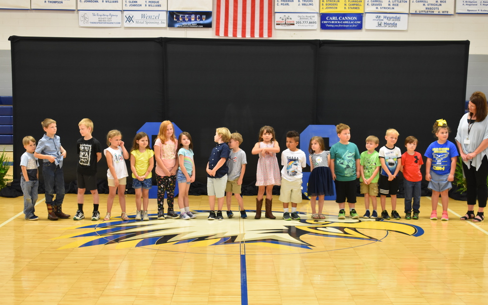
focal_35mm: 62
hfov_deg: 33.0
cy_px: 156
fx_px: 824
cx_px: 244
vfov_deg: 21.0
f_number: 5
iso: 800
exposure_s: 1/30
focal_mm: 40
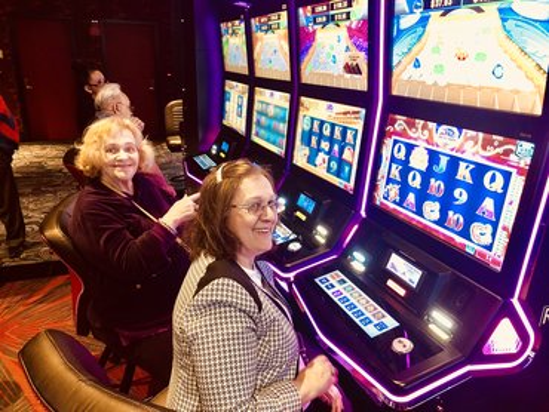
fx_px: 444
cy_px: 206
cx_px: 274
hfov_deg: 63.4
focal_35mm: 28
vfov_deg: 49.8
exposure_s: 1/32
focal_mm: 4
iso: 320
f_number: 1.8
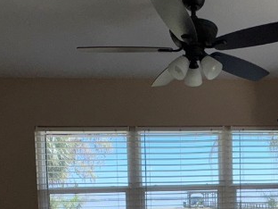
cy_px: 219
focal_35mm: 46
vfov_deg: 29.1
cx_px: 192
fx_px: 369
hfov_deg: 40.6
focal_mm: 2.22
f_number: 2.2
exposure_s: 1/435
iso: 32
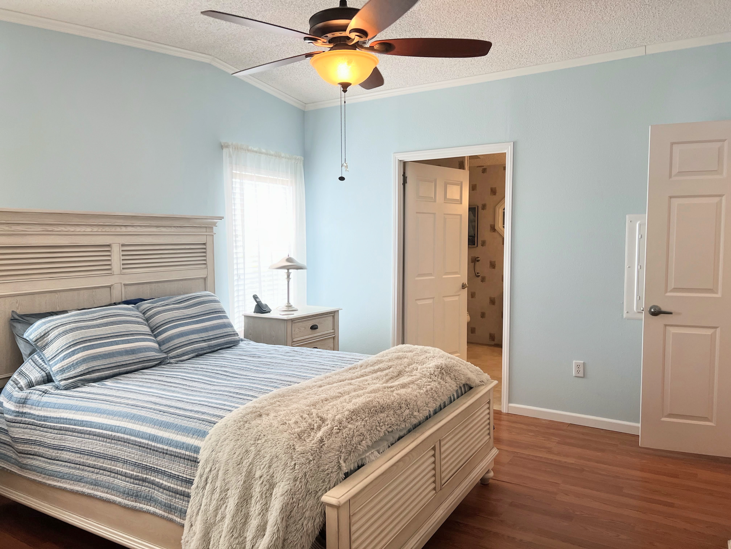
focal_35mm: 26
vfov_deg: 53.1
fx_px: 549
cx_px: 366
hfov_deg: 67.3
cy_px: 274
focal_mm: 5.7
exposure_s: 1/120
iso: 80
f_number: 1.5
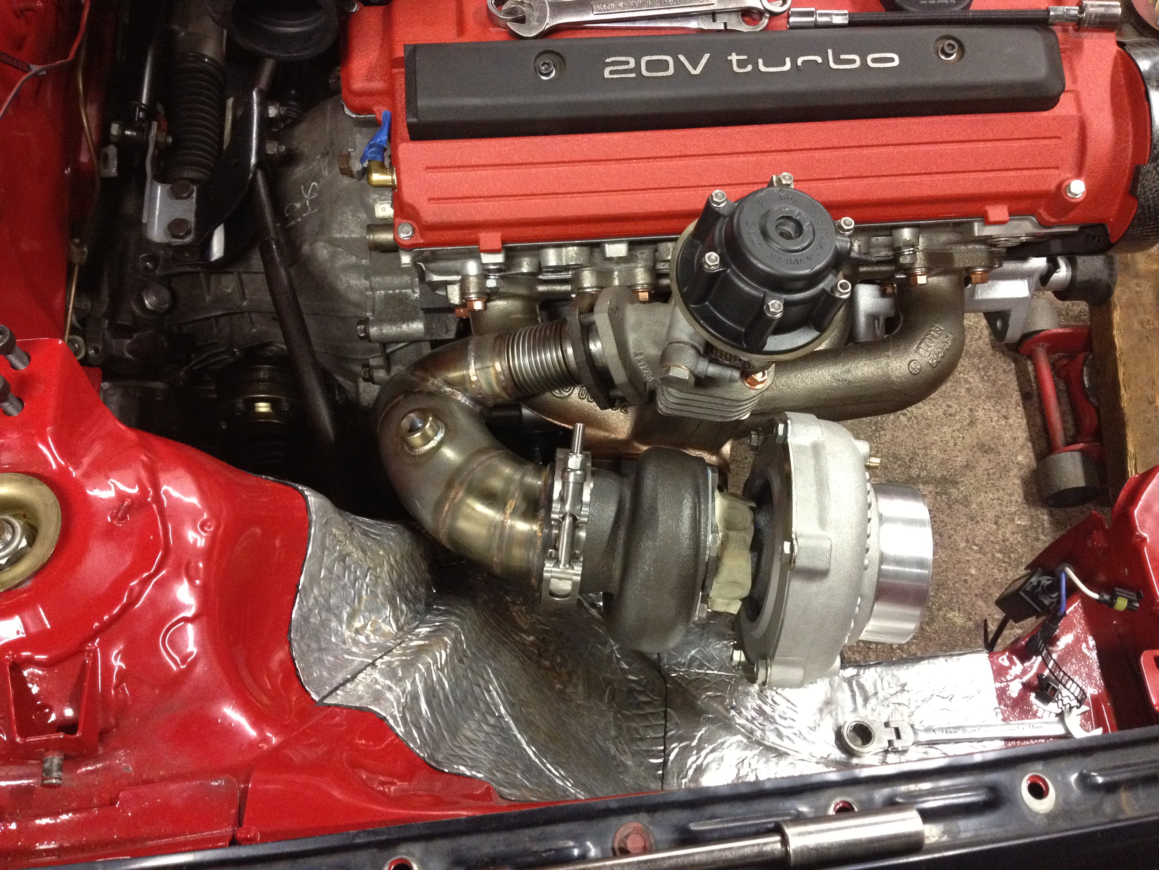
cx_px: 580
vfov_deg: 40.7
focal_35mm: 35
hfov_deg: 52.6
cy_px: 435
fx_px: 1172
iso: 400
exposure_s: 1/17
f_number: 2.4
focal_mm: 4.28
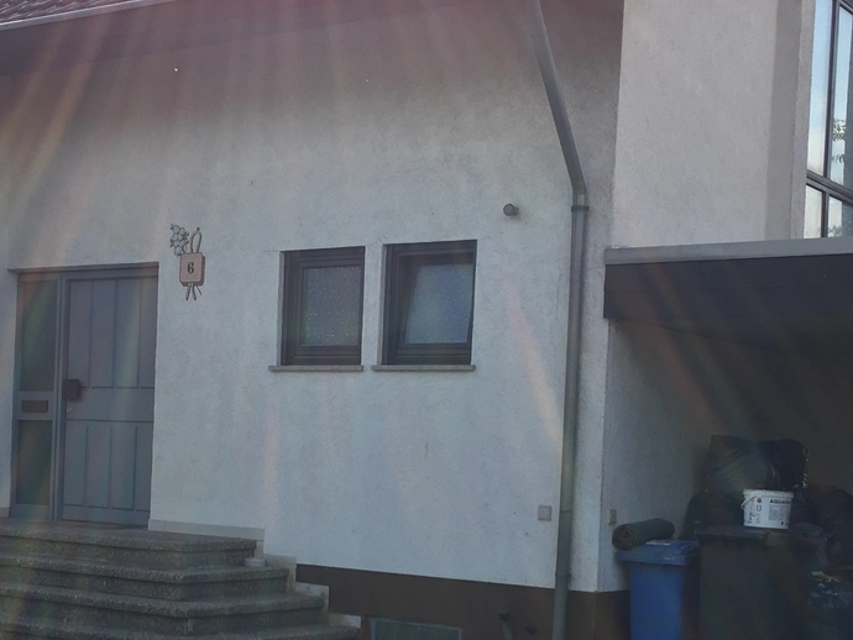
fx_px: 1553
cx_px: 337
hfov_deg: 30.6
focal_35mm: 63
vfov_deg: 23.0
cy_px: 495
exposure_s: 1/610
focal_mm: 4.15
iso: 25
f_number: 2.2
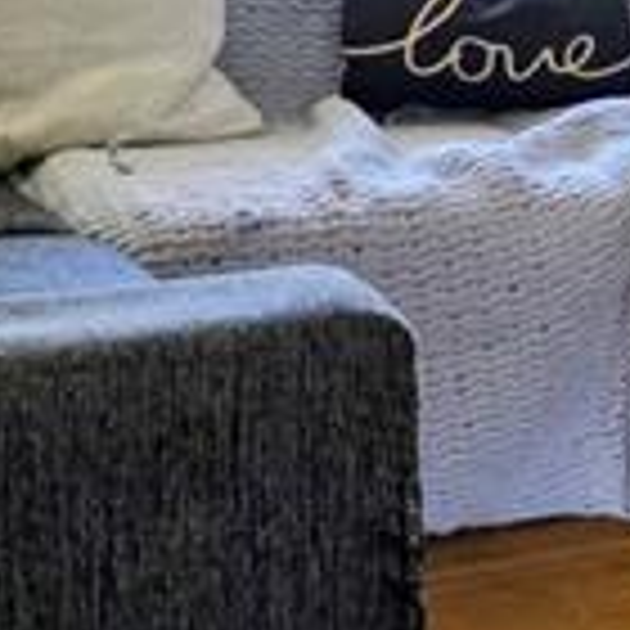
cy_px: -223
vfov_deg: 11.4
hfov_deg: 9.9
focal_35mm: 149
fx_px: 3068
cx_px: 1629
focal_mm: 6.3
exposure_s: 1/120
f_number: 1.7
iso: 400
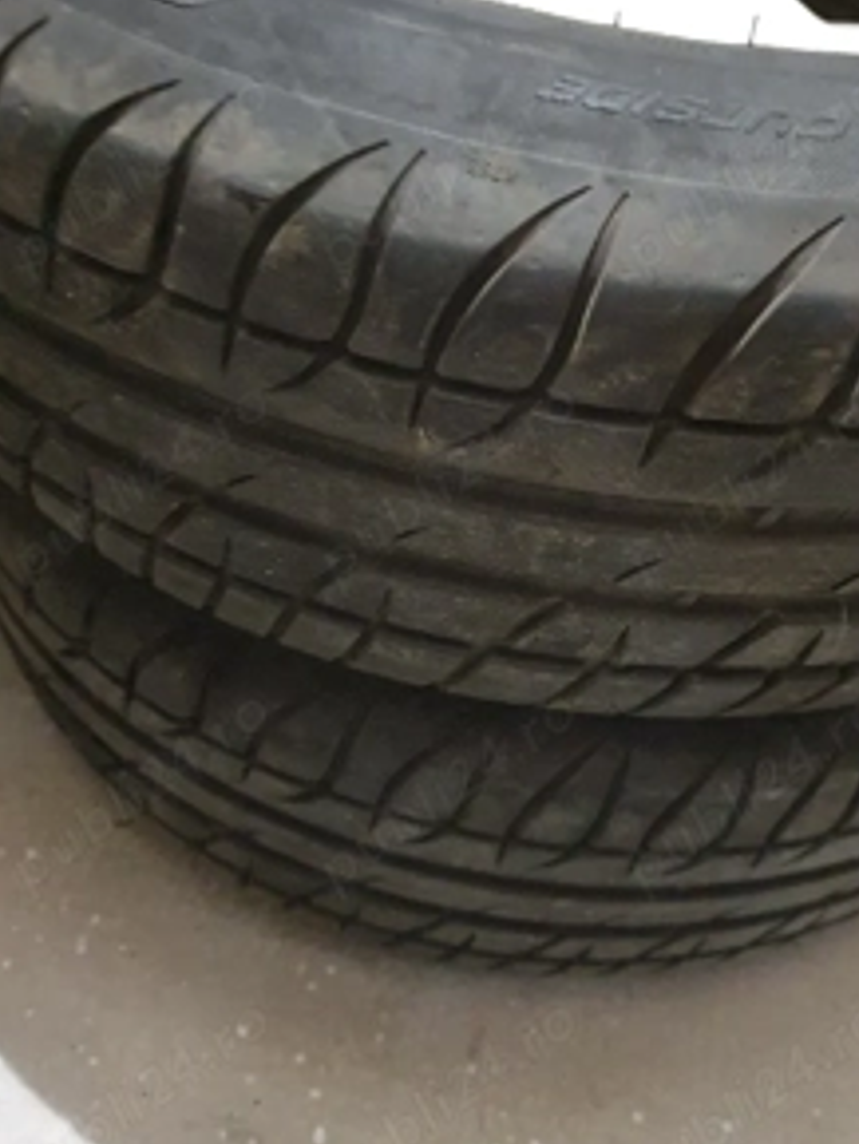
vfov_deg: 51.3
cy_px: 530
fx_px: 1190
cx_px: 526
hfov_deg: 39.5
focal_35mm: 36
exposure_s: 1/20
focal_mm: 4.32
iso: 640
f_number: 1.5
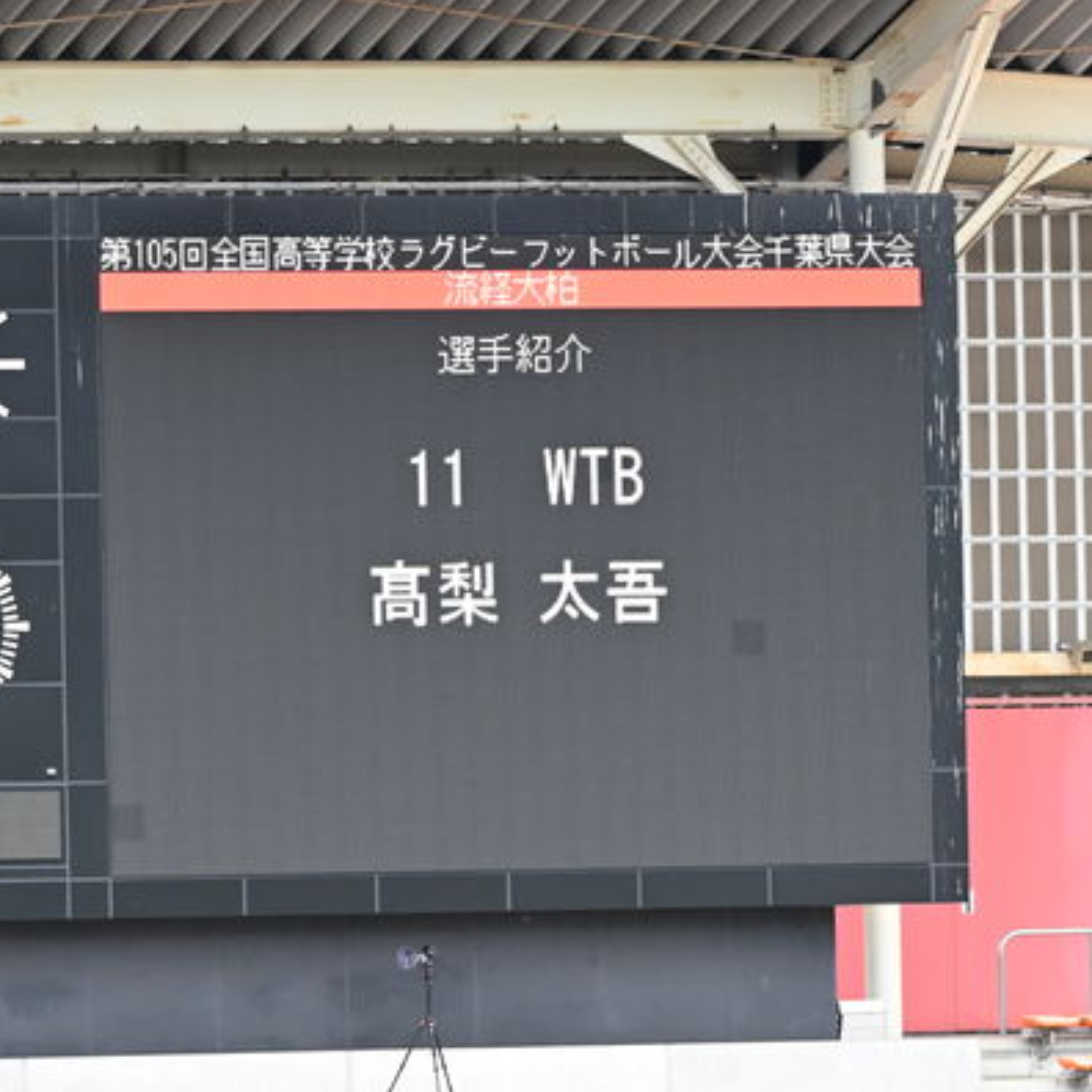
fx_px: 17809
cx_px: 459
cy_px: 546
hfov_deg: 3.5
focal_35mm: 499
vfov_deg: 3.5
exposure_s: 1/1250
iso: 3200
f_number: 5.6
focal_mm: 260
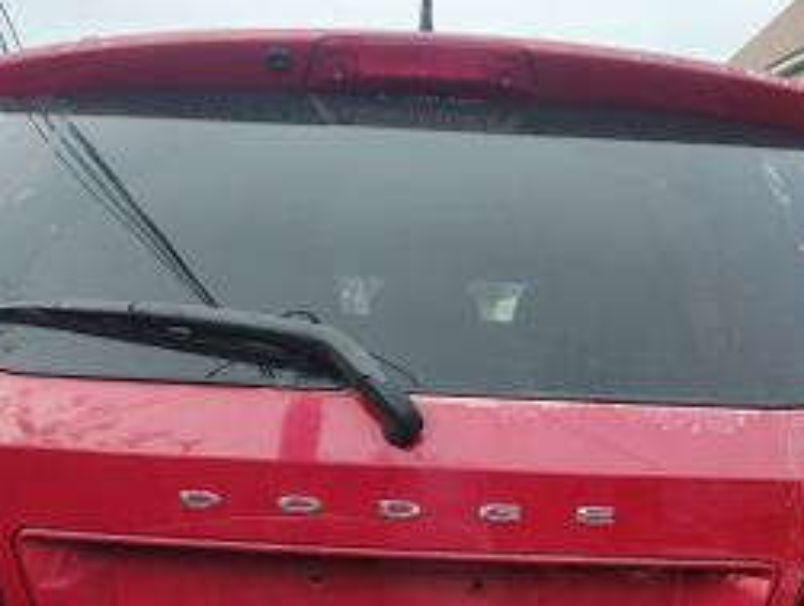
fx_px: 1116
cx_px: 420
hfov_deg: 39.6
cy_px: 574
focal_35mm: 48
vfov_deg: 28.8
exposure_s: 1/120
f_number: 1.8
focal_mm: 5.56
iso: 219
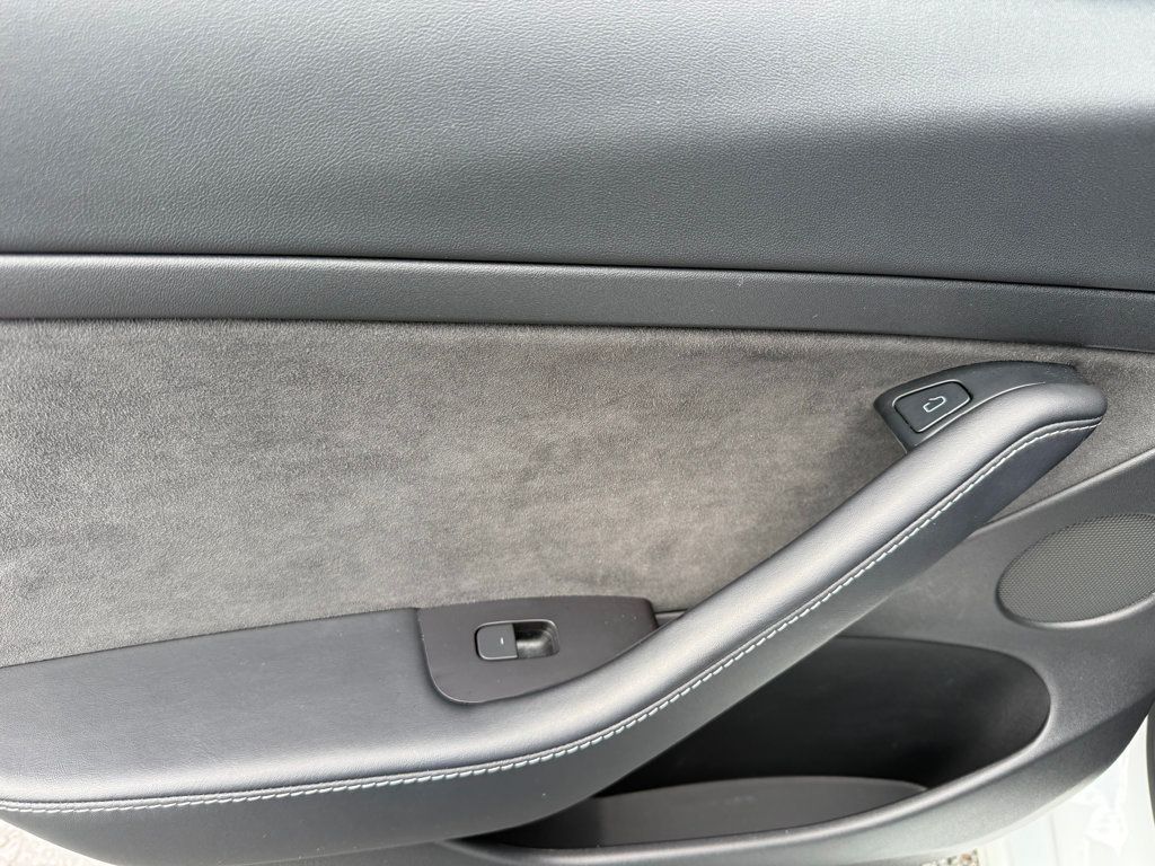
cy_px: 433
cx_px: 578
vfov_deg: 56.8
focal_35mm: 24
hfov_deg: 71.6
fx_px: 801
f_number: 1.78
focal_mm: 6.76
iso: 100
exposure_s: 1/246
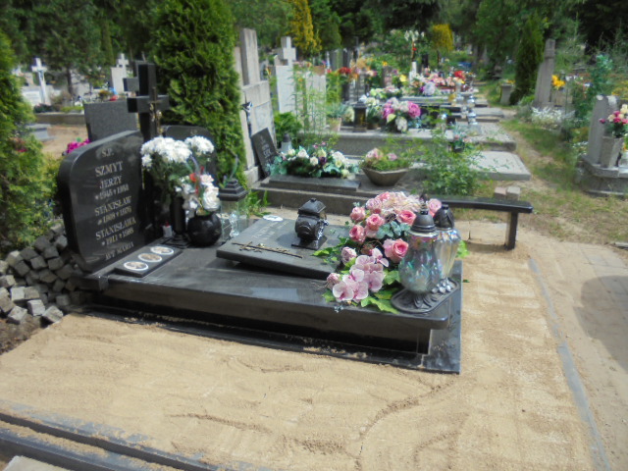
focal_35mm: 26
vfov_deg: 53.1
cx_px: 314
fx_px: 472
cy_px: 236
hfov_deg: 67.3
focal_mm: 4.6
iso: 100
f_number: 3.5
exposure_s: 1/1000
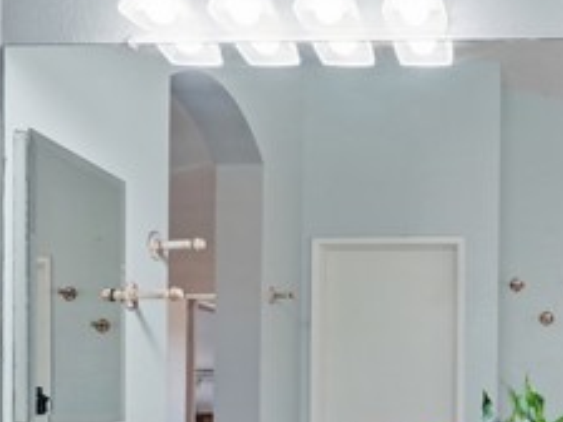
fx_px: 716
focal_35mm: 44
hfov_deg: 40.0
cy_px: 416
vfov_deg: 30.7
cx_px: 500
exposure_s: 1/15
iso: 400
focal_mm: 16
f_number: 5
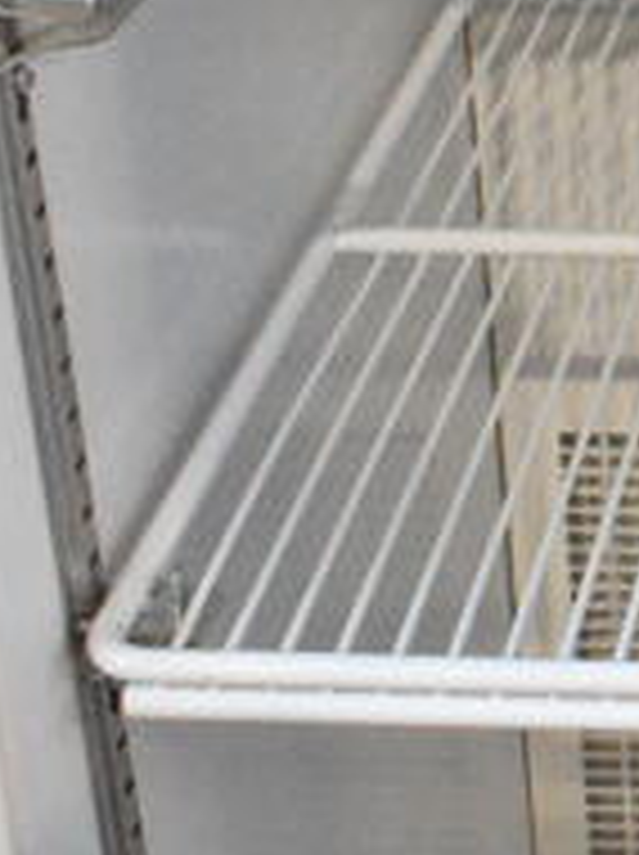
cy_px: 322
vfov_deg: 15.8
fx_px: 3084
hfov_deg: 10.7
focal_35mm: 125
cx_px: 1346
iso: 6400
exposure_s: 1/200
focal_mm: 18
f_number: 7.1
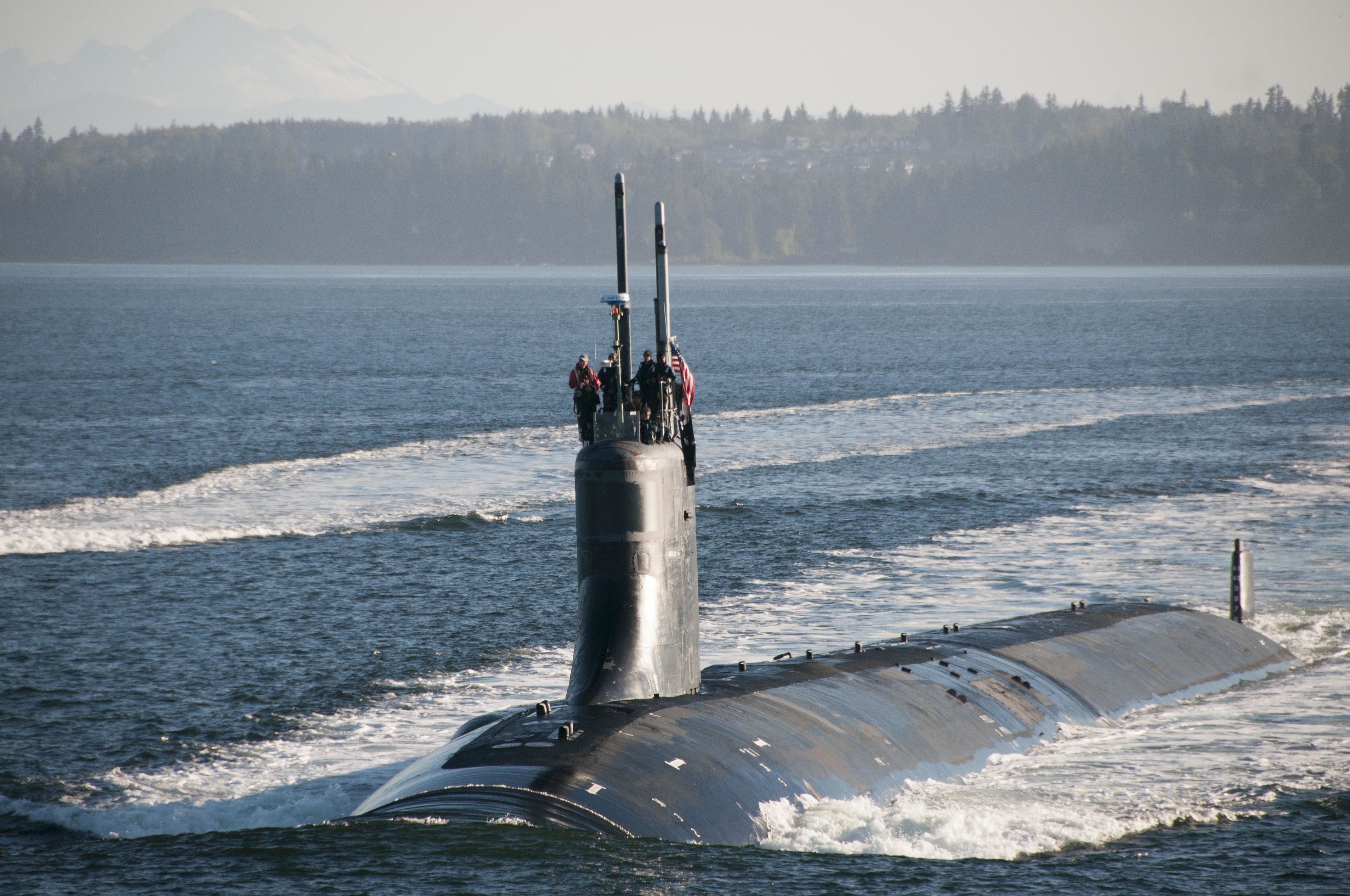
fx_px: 11236
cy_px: 448
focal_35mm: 300
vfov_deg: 4.6
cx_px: 675
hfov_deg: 6.9
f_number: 5.6
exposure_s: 1/2500
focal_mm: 200
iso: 200
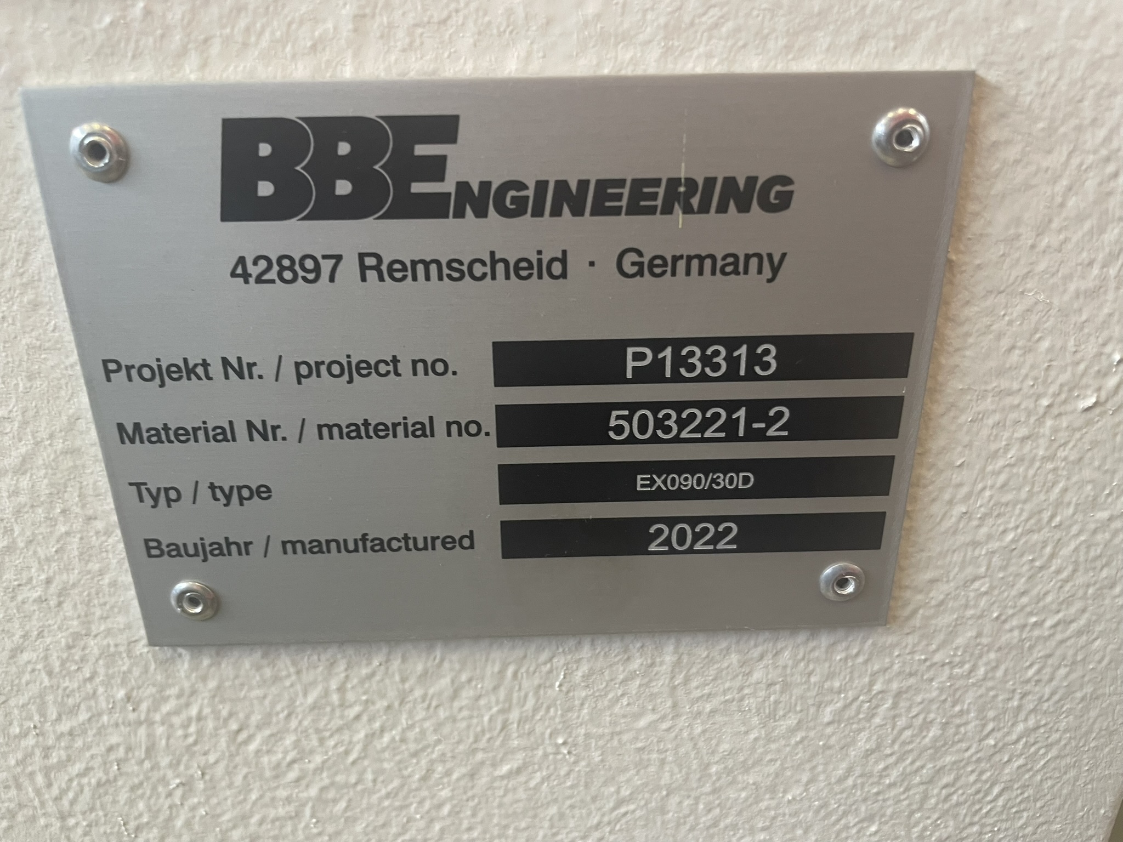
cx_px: 562
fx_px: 843
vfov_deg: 53.1
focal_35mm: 26
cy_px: 421
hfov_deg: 67.3
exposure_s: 1/74
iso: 125
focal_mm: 4.2
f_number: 1.6
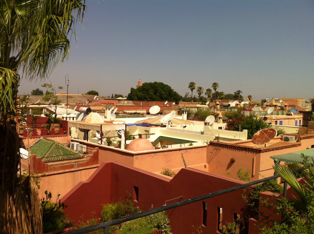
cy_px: 117
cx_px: 157
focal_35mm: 35
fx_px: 317
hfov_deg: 52.7
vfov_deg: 40.6
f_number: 2.8
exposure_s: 1/2514
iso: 80
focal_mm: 3.85
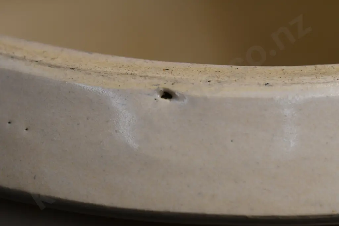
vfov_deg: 15.2
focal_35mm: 90
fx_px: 848
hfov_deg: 22.6
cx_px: 170
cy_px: 113
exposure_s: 1/640
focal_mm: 60
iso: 400
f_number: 6.3
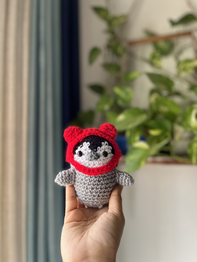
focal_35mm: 26
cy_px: 131
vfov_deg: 67.3
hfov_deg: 53.1
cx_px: 98
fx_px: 197
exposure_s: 1/98
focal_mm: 5.1
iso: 125
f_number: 1.6
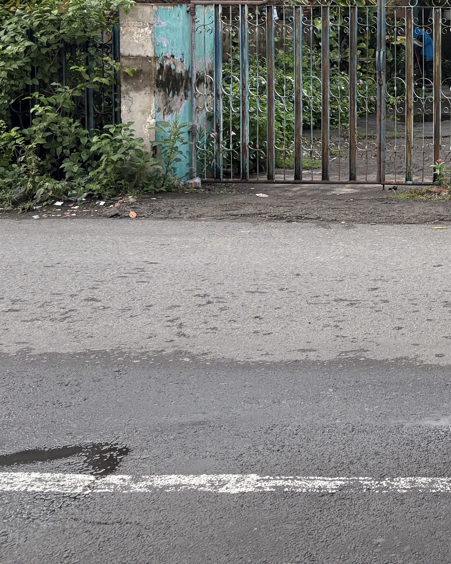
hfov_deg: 22.6
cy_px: 74
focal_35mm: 60
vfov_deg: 30.3
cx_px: 592
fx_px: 1001
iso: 80
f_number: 1.6
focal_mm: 5.96
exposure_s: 1/236
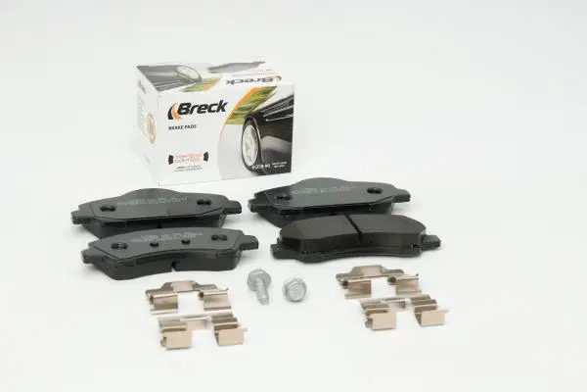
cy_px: 196
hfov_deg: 19.5
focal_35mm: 105
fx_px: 1712
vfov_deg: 13.0
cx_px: 294
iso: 100
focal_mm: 70
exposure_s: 1/200
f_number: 11
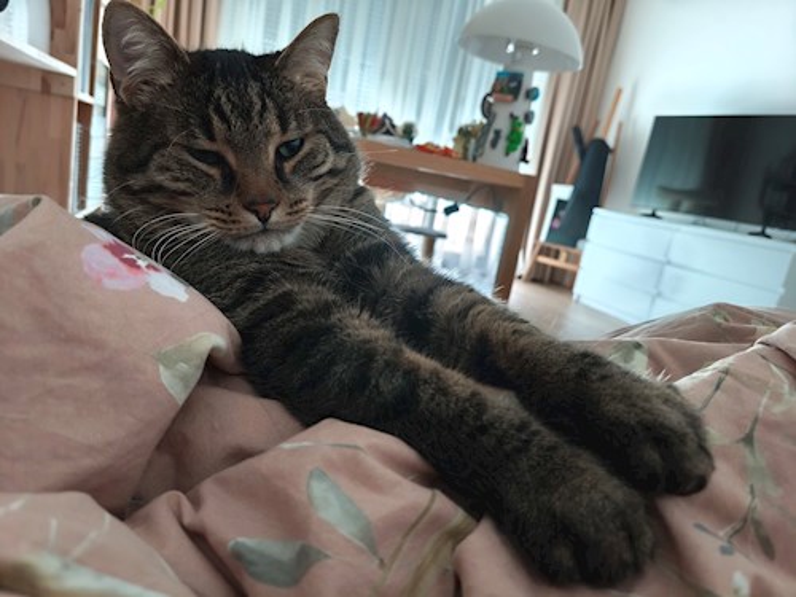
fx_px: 529
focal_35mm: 23
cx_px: 398
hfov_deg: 73.9
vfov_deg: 58.9
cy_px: 298
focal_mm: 5.35
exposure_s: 1/25
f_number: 1.7
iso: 3200
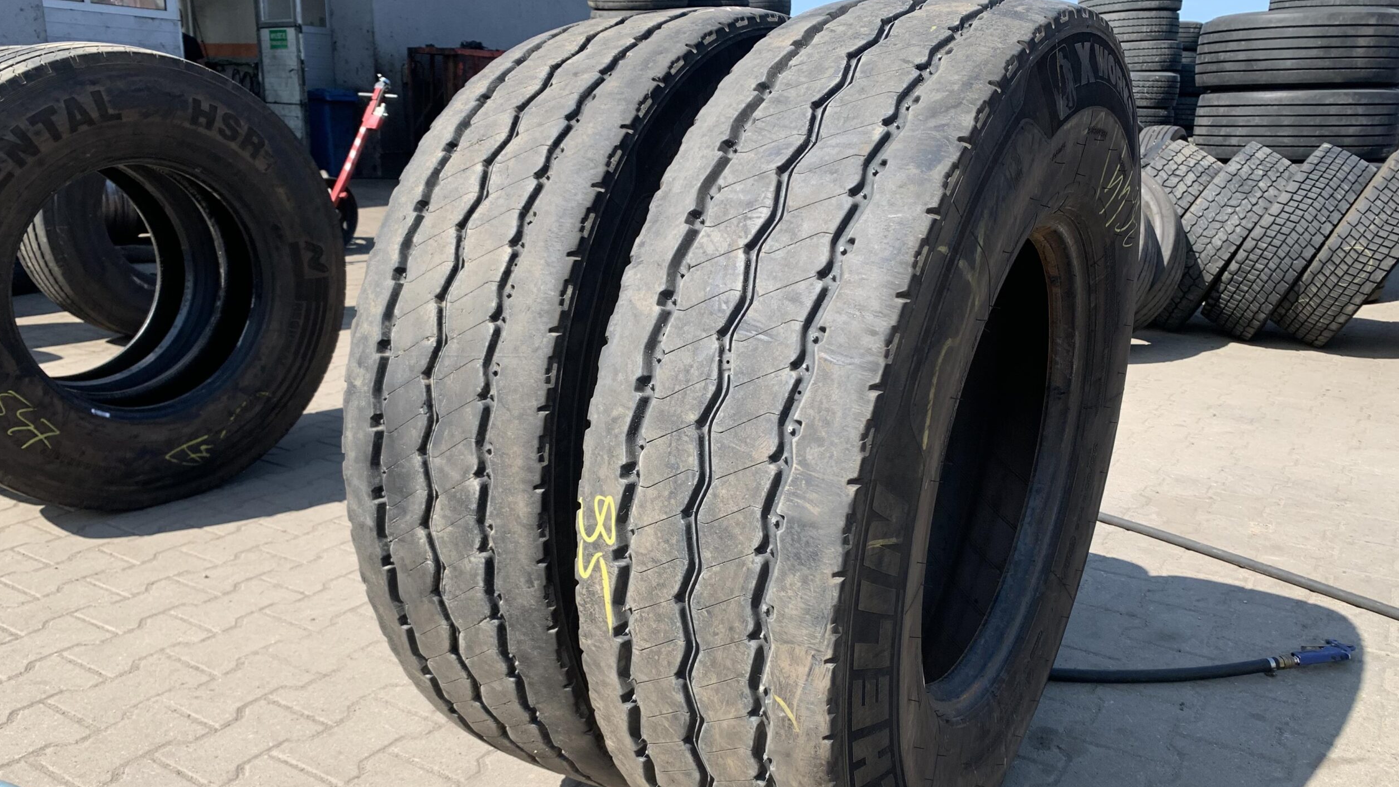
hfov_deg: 66.1
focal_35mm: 29
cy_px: 461
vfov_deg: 40.1
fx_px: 1076
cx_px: 710
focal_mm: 4.25
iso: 25
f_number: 1.8
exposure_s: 1/1043
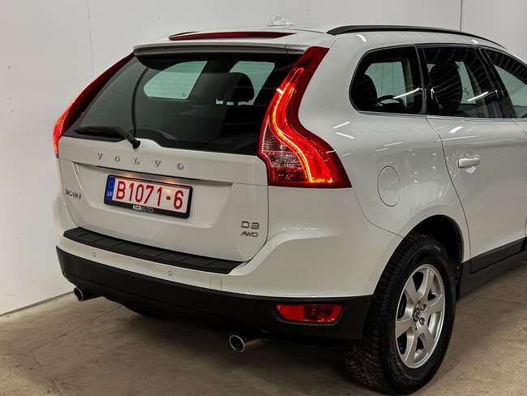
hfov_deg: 39.6
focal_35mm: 48
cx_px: 264
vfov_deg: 30.3
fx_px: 731
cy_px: 198
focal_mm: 6.86
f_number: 1.78
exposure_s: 1/50
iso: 125
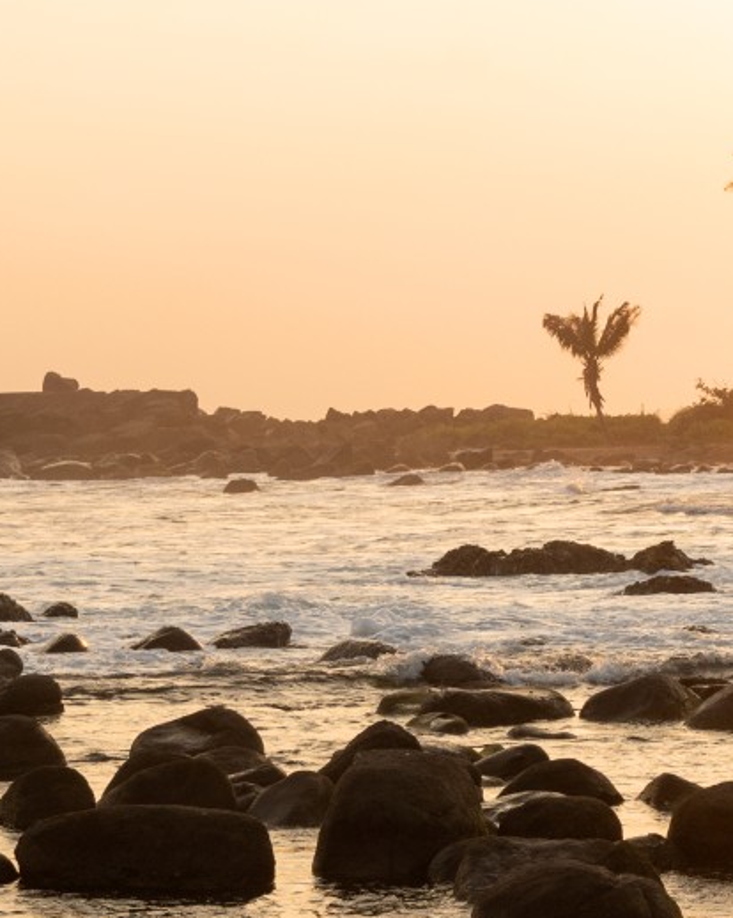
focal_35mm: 141
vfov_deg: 13.5
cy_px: 44
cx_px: 855
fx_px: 3826
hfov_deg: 10.8
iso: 200
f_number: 8
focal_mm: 32
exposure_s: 1/250
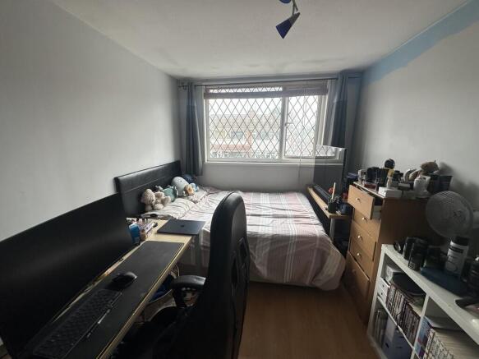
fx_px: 194
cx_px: 240
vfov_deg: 85.7
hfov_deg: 102.1
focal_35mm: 14
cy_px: 180
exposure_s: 1/168
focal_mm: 2.22
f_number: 2.2
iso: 40
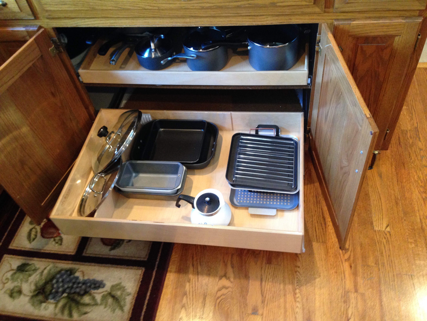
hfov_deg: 55.4
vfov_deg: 42.9
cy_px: 160
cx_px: 214
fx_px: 407
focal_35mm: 33
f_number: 2.4
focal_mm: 4.12
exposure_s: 1/20
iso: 320
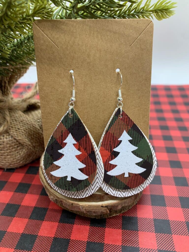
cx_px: 94
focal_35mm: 26
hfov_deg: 53.1
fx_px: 189
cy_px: 126
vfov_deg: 67.3
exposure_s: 1/121
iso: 80
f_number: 1.8
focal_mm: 4.25
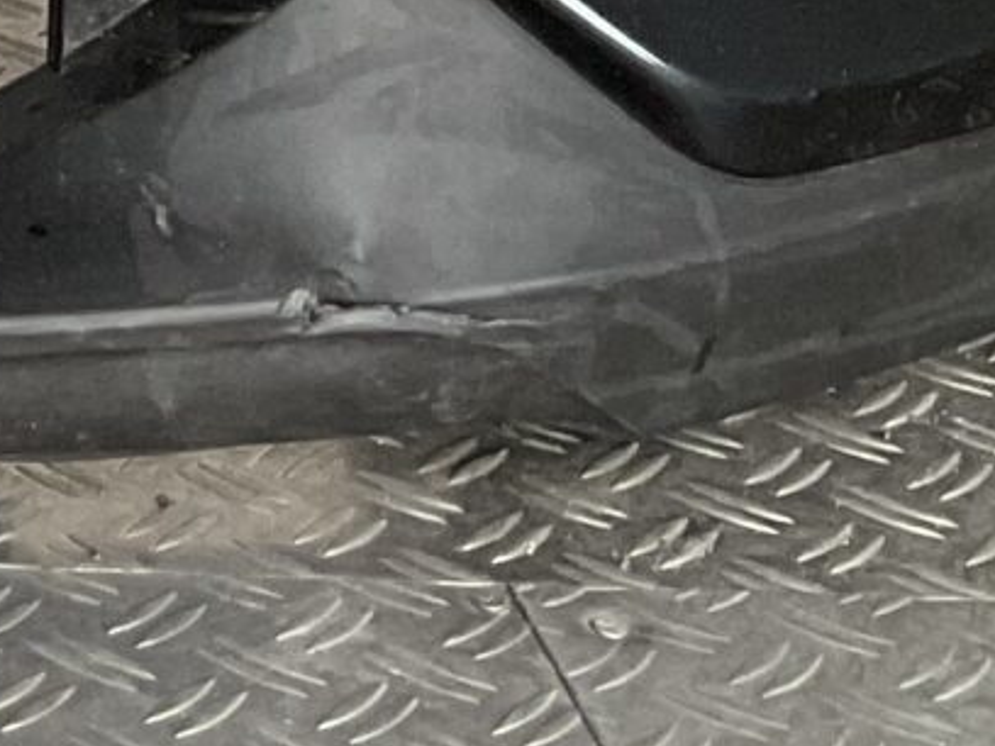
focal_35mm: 182
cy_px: -1024
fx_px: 5231
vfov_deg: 7.6
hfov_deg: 9.8
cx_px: -1207
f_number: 1.8
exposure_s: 1/50
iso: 40
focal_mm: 3
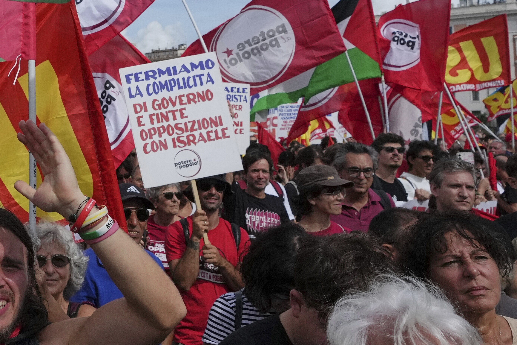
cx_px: -9
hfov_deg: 35.5
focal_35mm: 50
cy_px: 69
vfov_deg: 26.5
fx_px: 718
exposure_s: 1/10000
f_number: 5.6
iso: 1250
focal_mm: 16
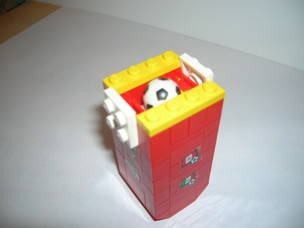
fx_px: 299
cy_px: 114
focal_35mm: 34
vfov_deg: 41.8
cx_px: 152
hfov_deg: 54.0
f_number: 2.9
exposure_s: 1/60.1
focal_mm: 5.7
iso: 50
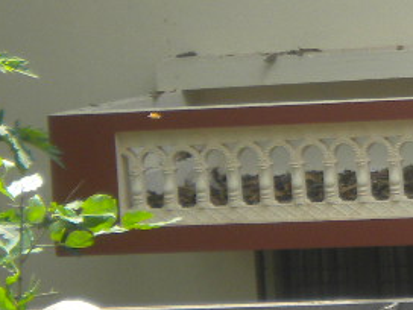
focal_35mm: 196
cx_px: 735
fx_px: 2338
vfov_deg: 7.5
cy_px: -36
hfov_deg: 9.6
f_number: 3.9
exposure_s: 1/142
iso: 113
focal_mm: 9.3
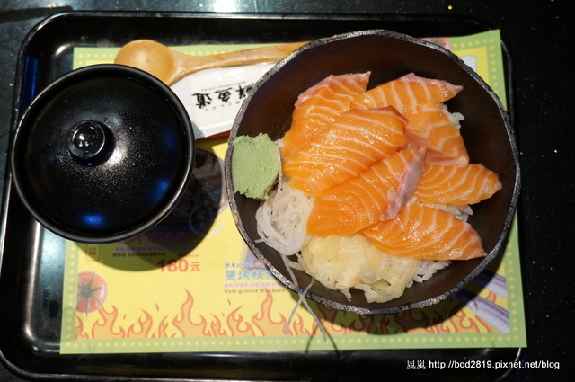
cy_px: 191
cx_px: 288
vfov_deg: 32.9
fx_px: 646
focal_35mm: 40
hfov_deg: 48.0
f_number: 4.5
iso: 1000
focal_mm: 27
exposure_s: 1/60
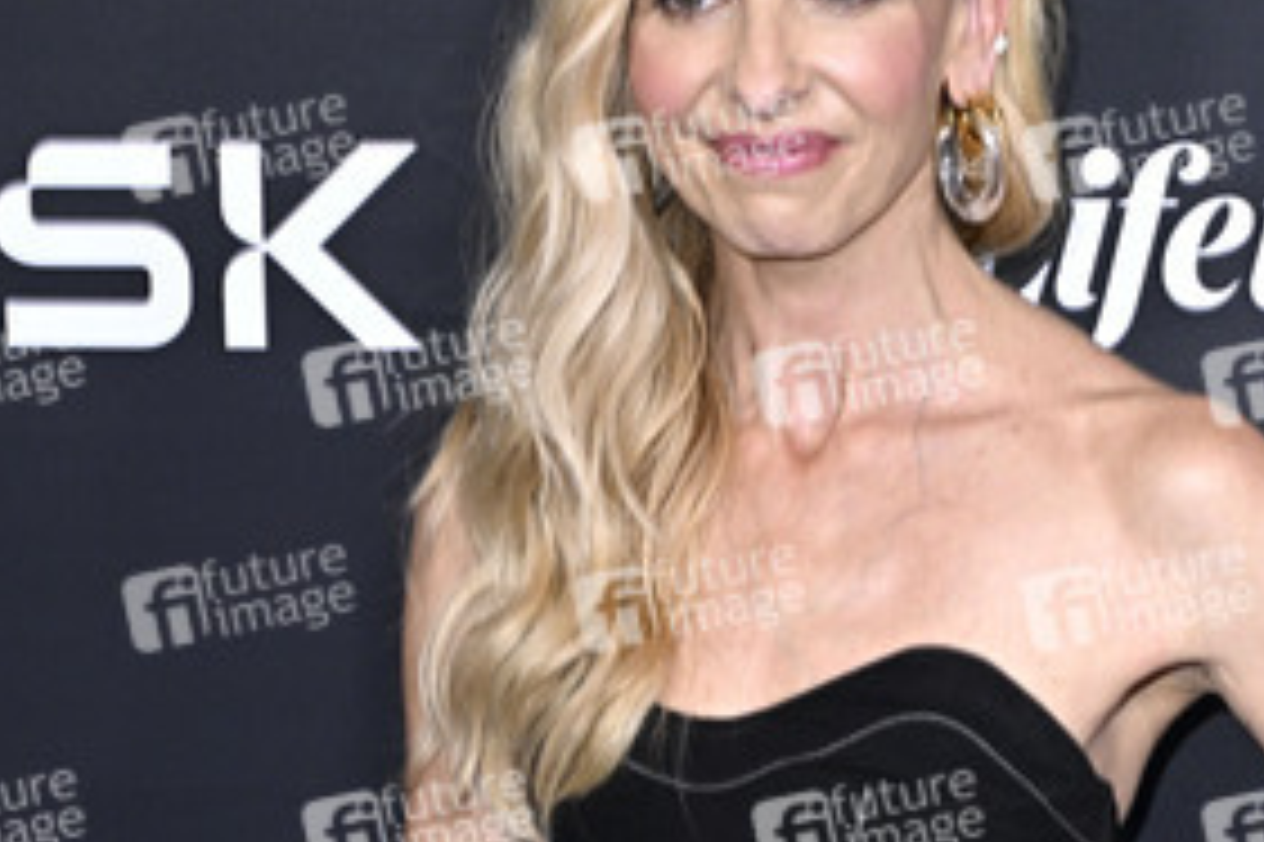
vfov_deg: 16.0
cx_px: 749
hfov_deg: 23.9
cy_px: 261
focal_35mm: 85
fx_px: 2983
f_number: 5.6
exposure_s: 1/200
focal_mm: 53
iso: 2000
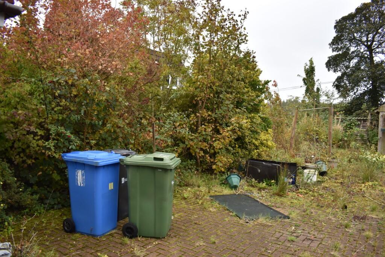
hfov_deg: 67.4
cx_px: 192
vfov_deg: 47.9
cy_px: 128
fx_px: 289
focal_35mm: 27
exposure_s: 1/50
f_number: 4.5
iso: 100
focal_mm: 18
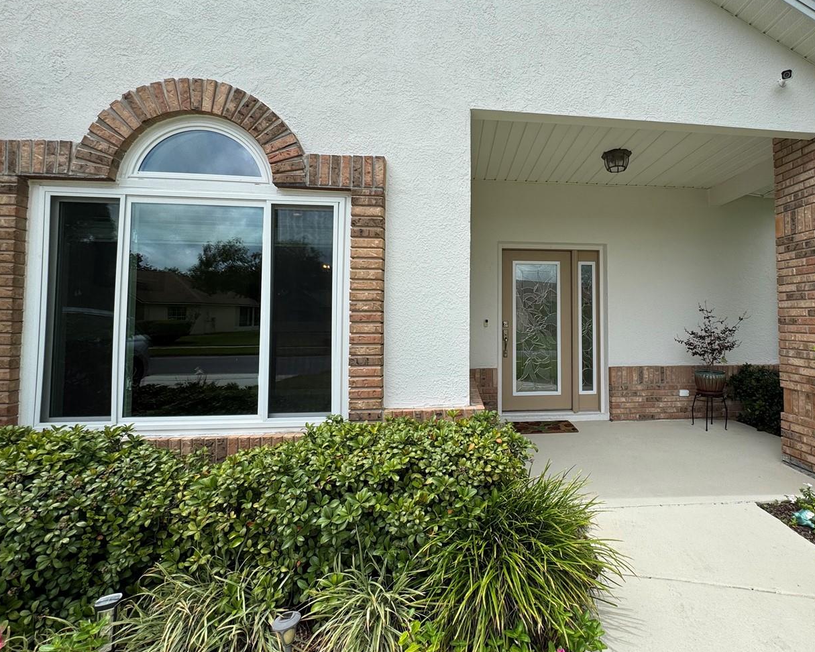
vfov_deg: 73.7
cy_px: 298
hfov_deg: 84.9
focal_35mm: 18
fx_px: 434
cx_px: 502
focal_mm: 2.22
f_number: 2.2
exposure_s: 1/968
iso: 50
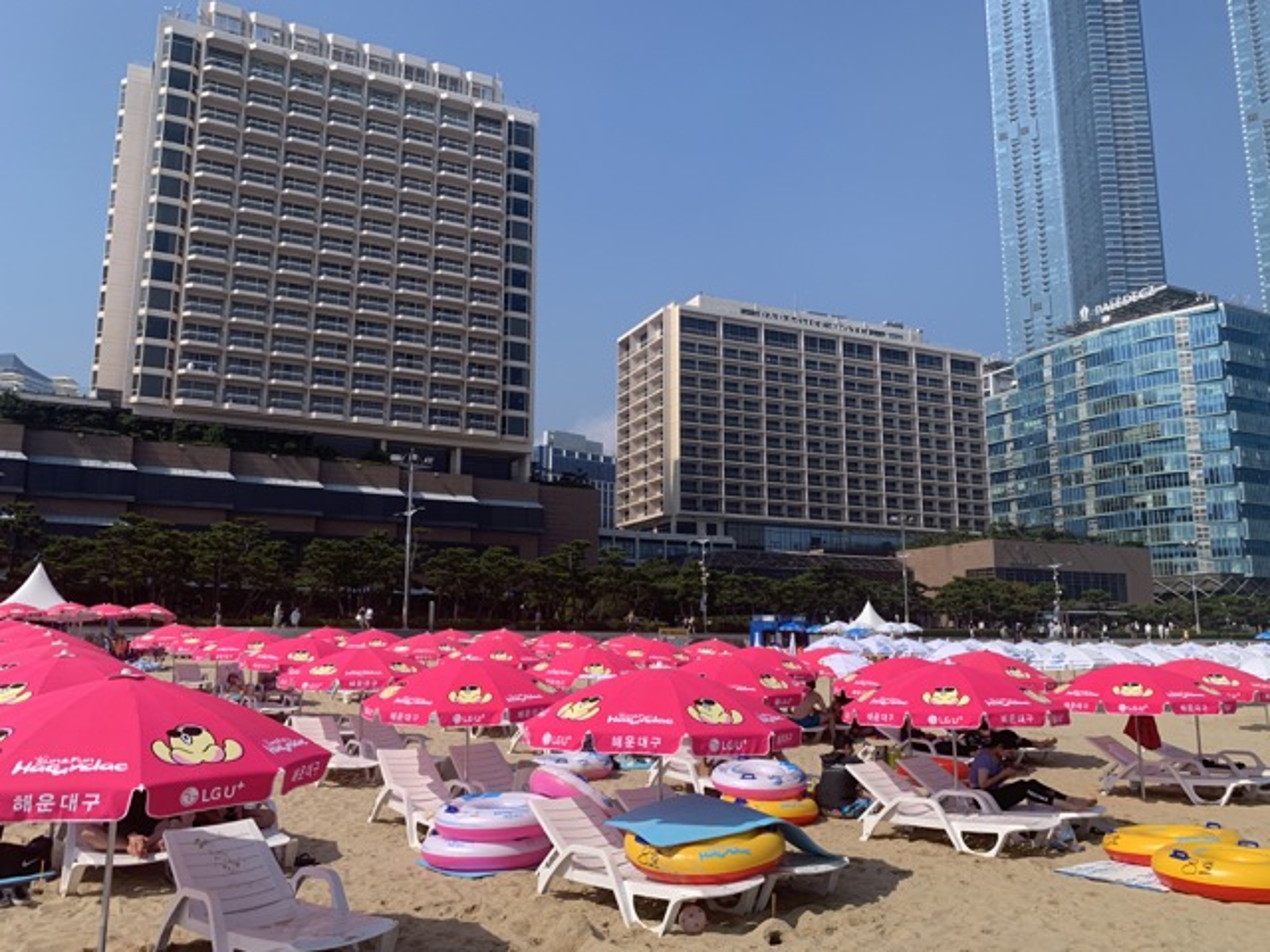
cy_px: 476
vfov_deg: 53.1
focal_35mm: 26
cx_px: 635
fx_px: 954
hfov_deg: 67.3
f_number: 1.8
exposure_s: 1/3185
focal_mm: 4.25
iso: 25
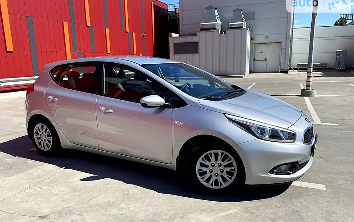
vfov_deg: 44.5
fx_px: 270
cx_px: 178
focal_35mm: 28
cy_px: 123
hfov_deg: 66.5
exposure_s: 1/2410
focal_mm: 4.2
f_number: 1.8
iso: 32
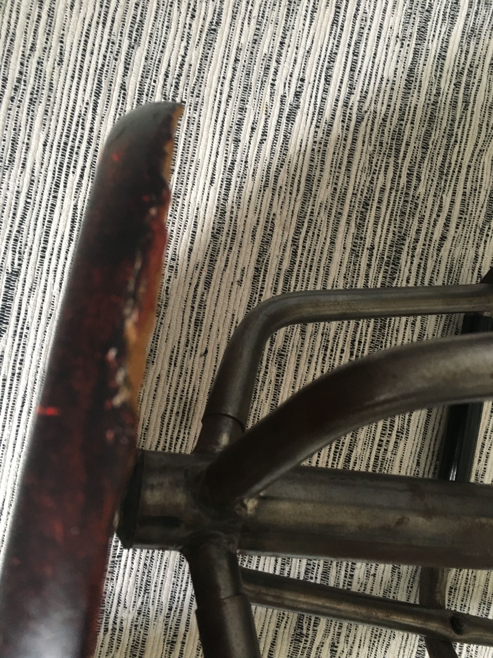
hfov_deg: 48.2
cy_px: 329
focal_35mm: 29
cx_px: 246
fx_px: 551
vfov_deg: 61.7
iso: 200
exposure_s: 1/20
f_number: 2.2
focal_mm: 4.15
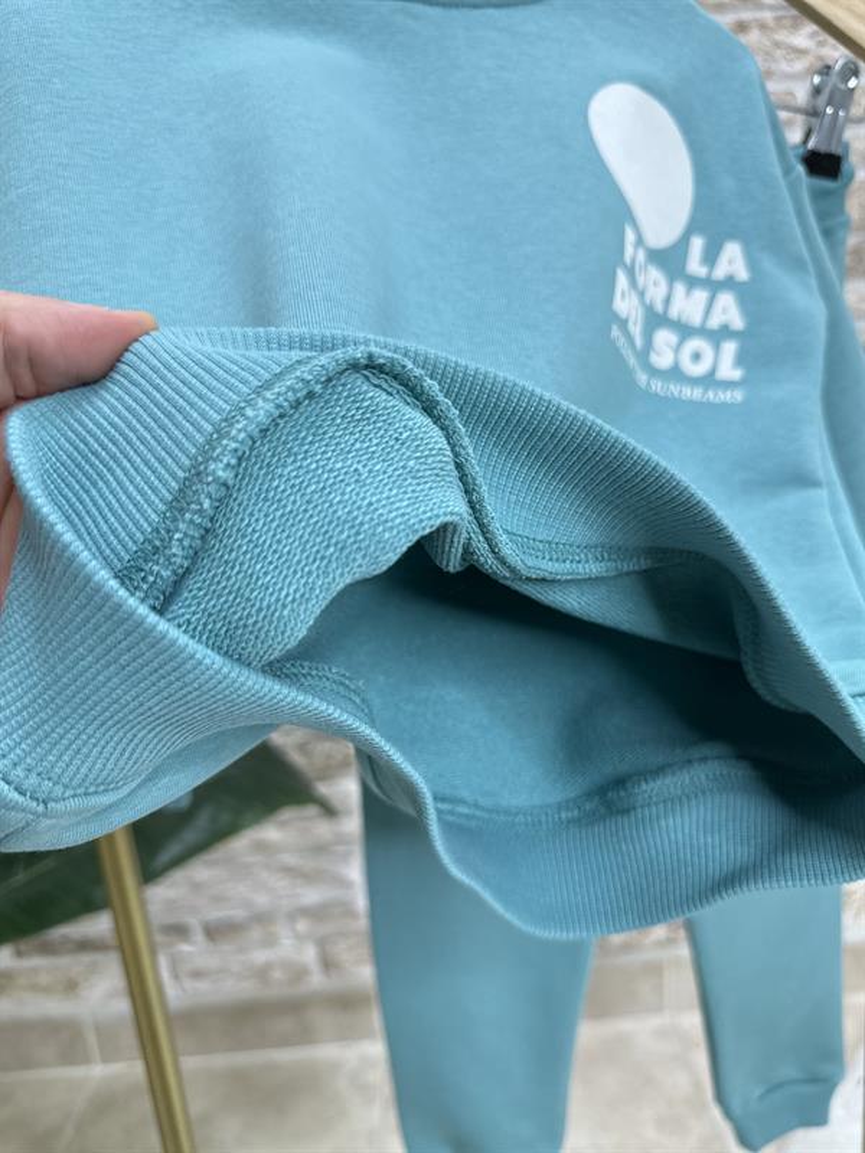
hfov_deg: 56.8
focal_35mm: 24
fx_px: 800
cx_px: 432
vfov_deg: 71.6
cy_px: 576
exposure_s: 1/100
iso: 125
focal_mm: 6.86
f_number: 1.78
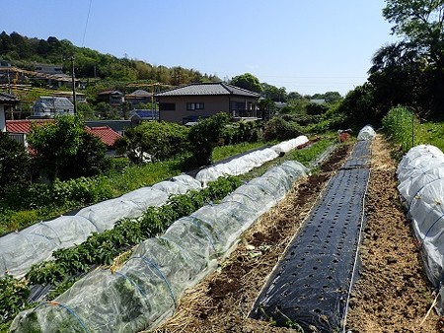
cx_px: 222
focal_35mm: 25
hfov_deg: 69.4
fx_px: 321
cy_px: 166
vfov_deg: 54.9
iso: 100
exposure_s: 1/250
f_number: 8
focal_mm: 4.5
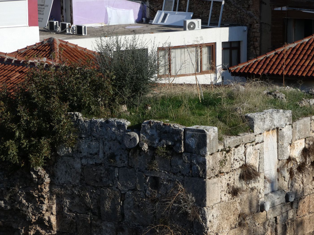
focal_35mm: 177
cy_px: 118
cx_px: 157
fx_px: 1606
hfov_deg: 11.2
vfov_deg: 8.4
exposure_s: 1/640
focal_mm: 31.7
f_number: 5.5
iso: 80
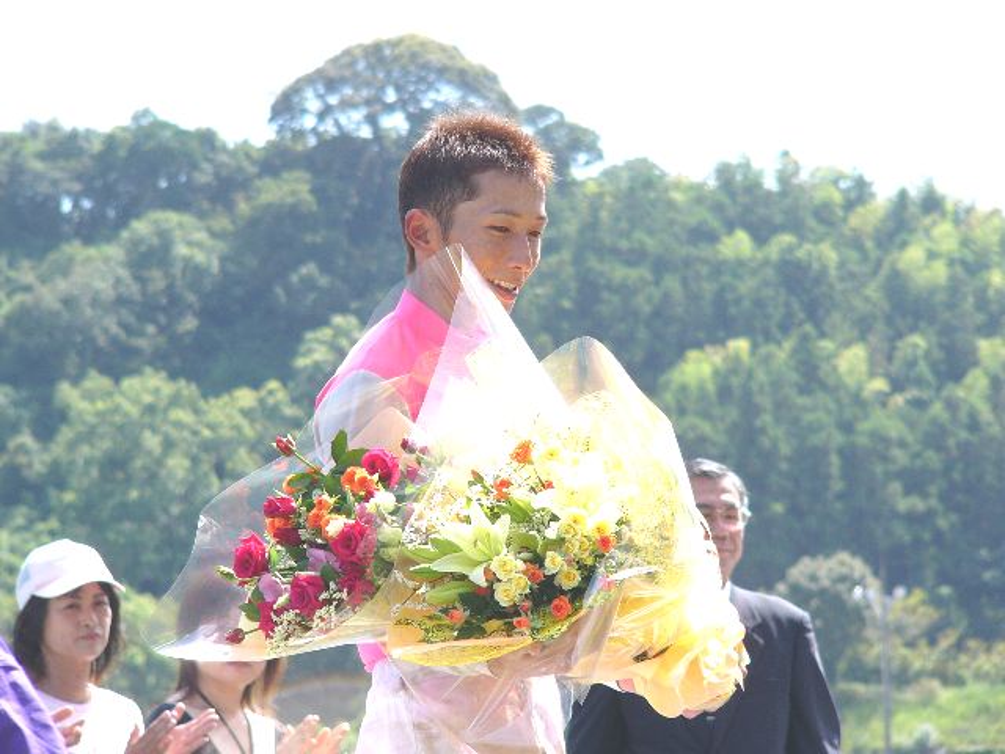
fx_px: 5952
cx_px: 502
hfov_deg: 9.7
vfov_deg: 7.2
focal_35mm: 205
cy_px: 377
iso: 50
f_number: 4
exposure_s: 1/320
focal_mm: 34.1
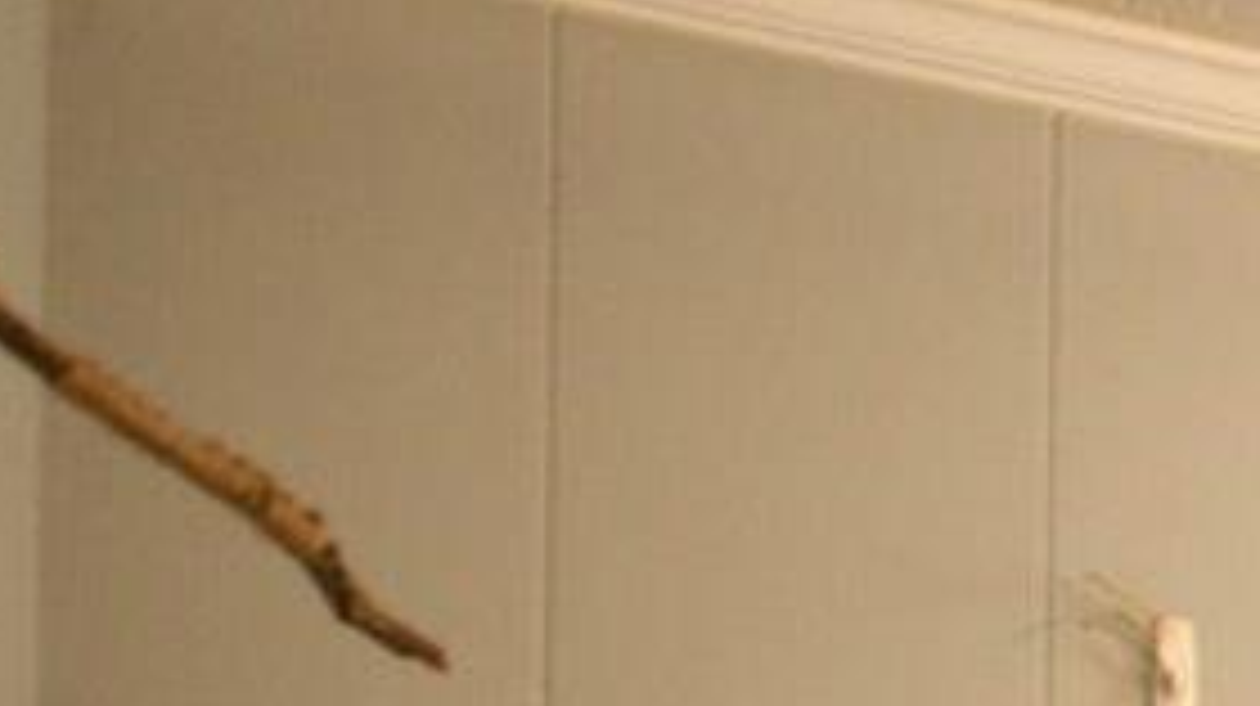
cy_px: 1841
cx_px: 3712
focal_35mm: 115
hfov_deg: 11.5
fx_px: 3839
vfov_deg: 9.2
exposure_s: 1/15
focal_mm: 15
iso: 560
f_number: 2.8
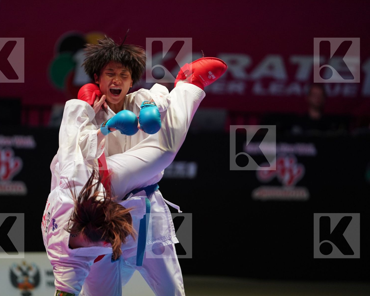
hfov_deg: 8.5
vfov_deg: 6.8
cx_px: 169
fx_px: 2475
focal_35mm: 226
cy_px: 148
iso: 2000
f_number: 2.8
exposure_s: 1/1000
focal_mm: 200
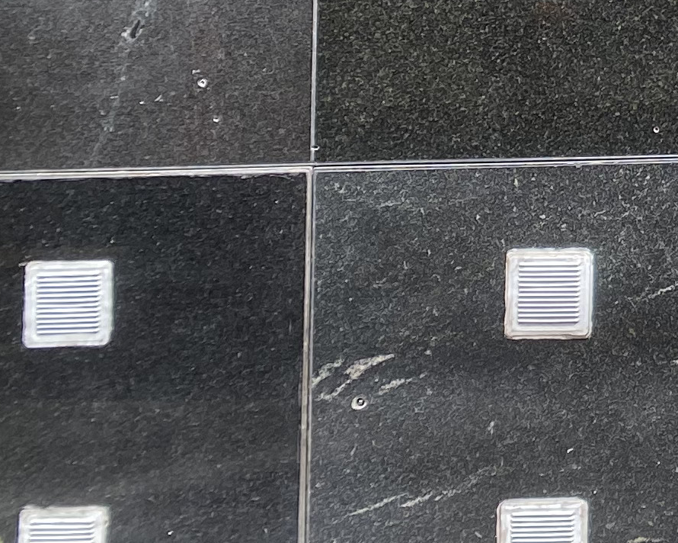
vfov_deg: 12.5
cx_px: 1378
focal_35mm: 115
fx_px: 2308
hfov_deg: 14.0
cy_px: -364
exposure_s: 1/456
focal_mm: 4.25
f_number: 1.8
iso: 32
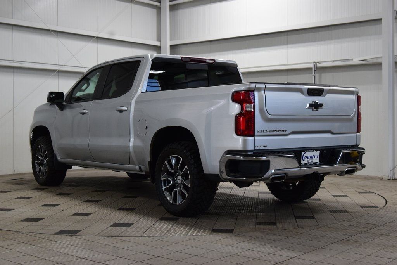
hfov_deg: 38.9
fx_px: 562
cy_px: 132
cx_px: 198
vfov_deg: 26.5
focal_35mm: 51
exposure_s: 1/60
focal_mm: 34
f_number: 8
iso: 1400
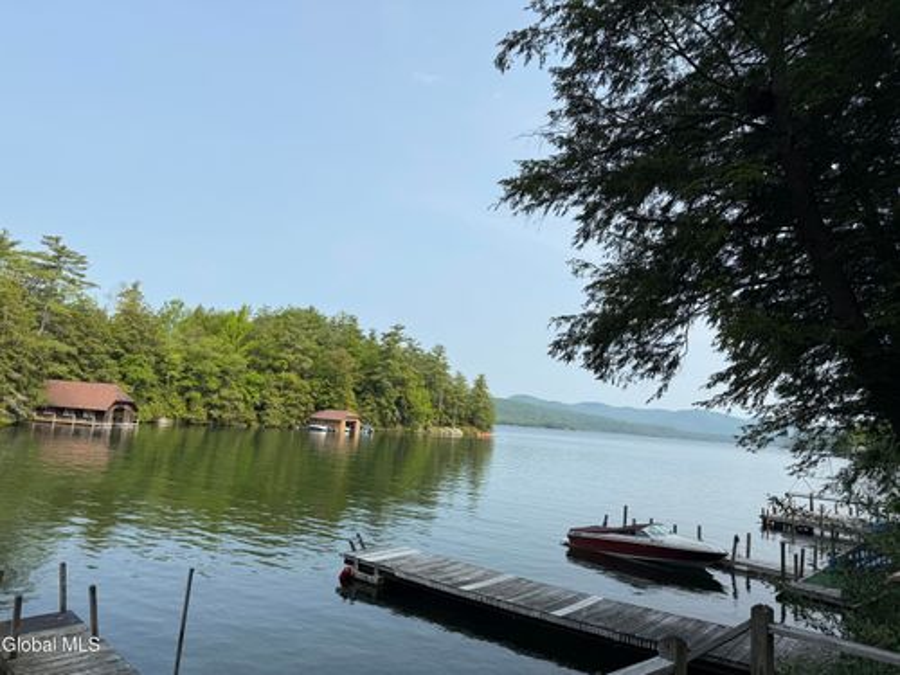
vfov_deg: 56.8
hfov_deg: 71.6
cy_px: 338
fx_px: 624
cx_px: 450
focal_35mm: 24
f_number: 1.78
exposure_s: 1/4405
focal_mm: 6.76
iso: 80
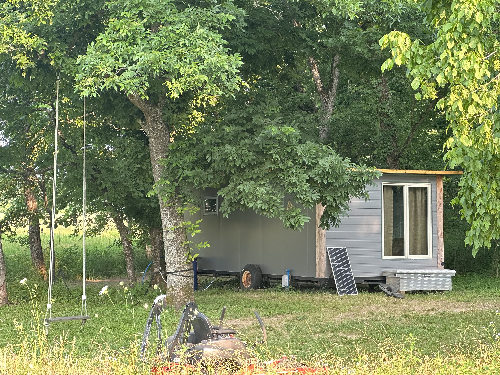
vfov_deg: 18.9
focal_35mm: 78
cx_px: 252
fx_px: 1127
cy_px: 188
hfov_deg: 25.0
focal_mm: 9
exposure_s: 1/99
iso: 160
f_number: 2.8
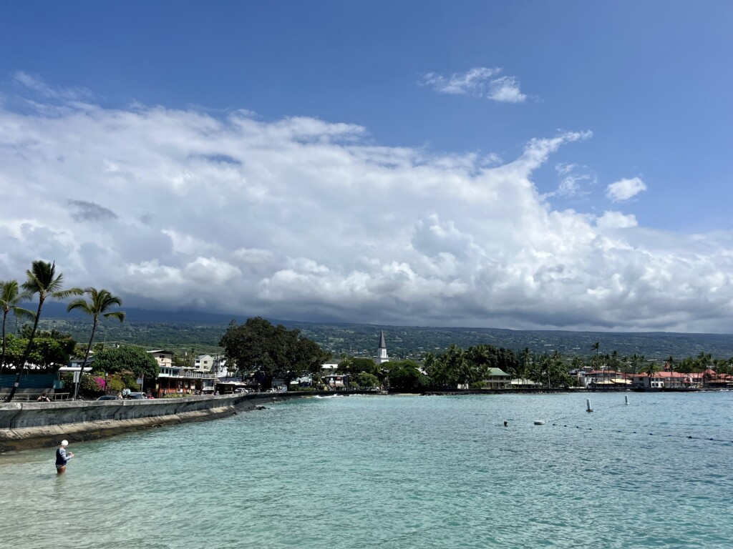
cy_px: 274
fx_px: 551
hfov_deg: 67.3
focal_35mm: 26
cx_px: 366
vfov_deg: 53.1
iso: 50
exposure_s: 1/9091
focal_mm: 5.1
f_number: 1.6
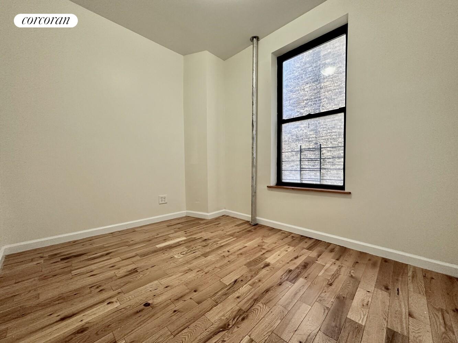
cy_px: 172
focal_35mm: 14
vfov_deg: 85.7
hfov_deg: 102.1
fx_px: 185
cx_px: 229
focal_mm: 2.22
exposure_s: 1/120
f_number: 2.2
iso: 250
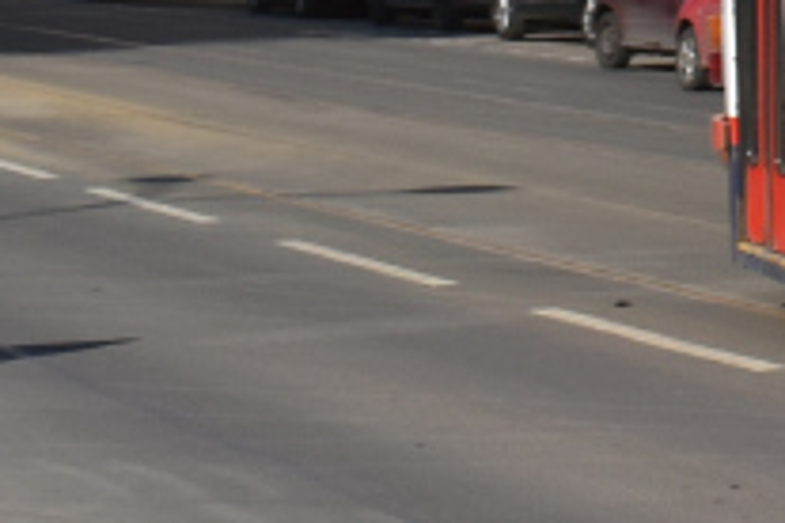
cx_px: 1873
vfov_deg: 5.9
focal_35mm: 226
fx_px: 4928
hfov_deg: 8.4
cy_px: -476
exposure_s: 1/500
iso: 200
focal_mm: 24
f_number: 11
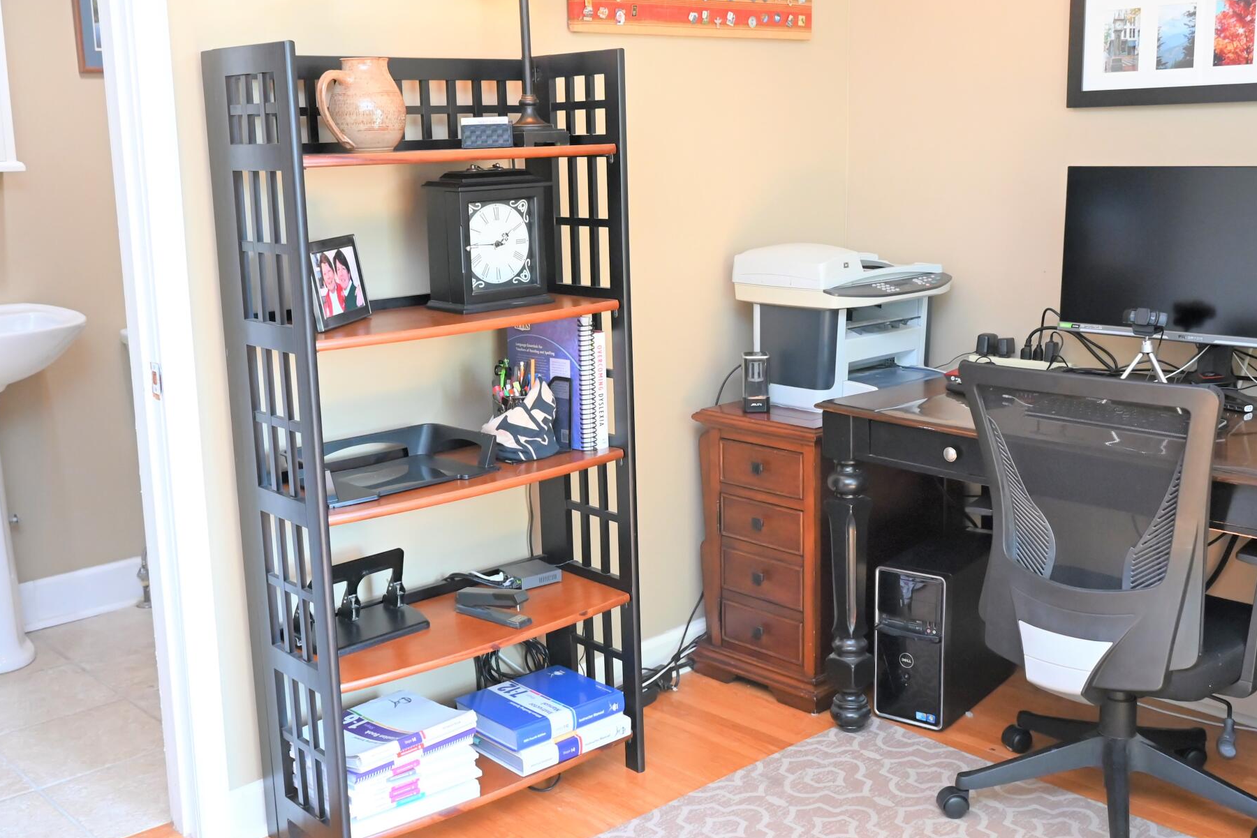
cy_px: 402
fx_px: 1397
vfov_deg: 33.4
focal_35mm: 40
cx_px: 630
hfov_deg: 48.4
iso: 2000
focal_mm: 24
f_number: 4
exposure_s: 1/125
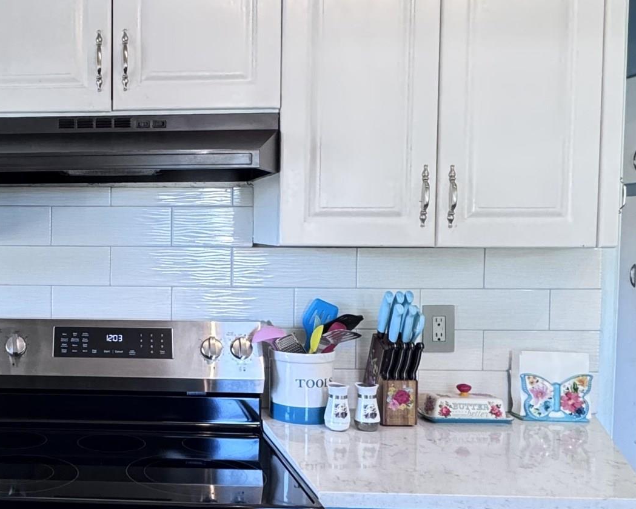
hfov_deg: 41.7
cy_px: 261
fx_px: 753
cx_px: 50
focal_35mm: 40
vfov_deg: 37.4
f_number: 2.2
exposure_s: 1/60
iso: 400
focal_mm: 2.22
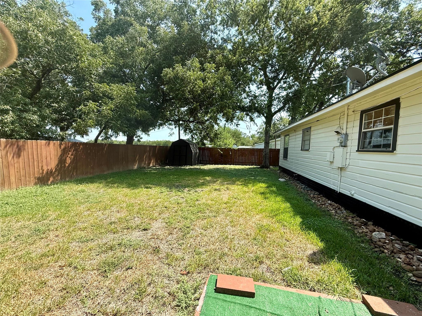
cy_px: 158
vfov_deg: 85.7
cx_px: 211
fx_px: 171
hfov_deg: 102.1
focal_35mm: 14
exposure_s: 1/955
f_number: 2.2
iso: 64
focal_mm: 2.22
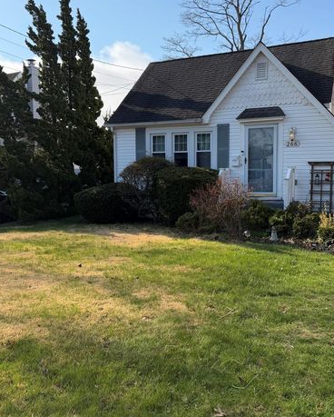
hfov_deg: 43.4
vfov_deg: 52.8
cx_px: 176
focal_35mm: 34
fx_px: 420
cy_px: 197
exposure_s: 1/4167
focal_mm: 6.76
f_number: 1.78
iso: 100
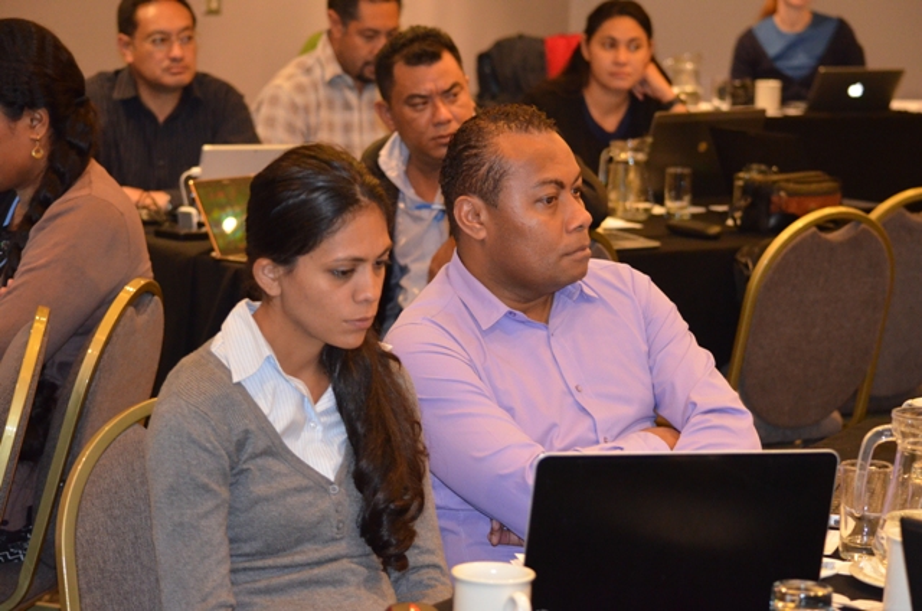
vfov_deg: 11.7
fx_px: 2991
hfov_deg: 17.5
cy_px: 306
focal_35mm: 117
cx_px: 461
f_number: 4.5
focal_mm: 78
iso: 3200
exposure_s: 1/60
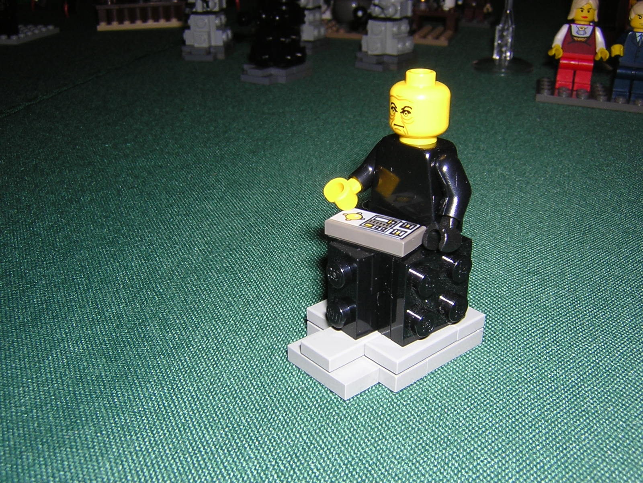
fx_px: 669
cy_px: 242
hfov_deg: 51.4
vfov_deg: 39.7
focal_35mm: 36
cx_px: 322
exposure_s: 1/60.1
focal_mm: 4.7
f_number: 5.2
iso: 100
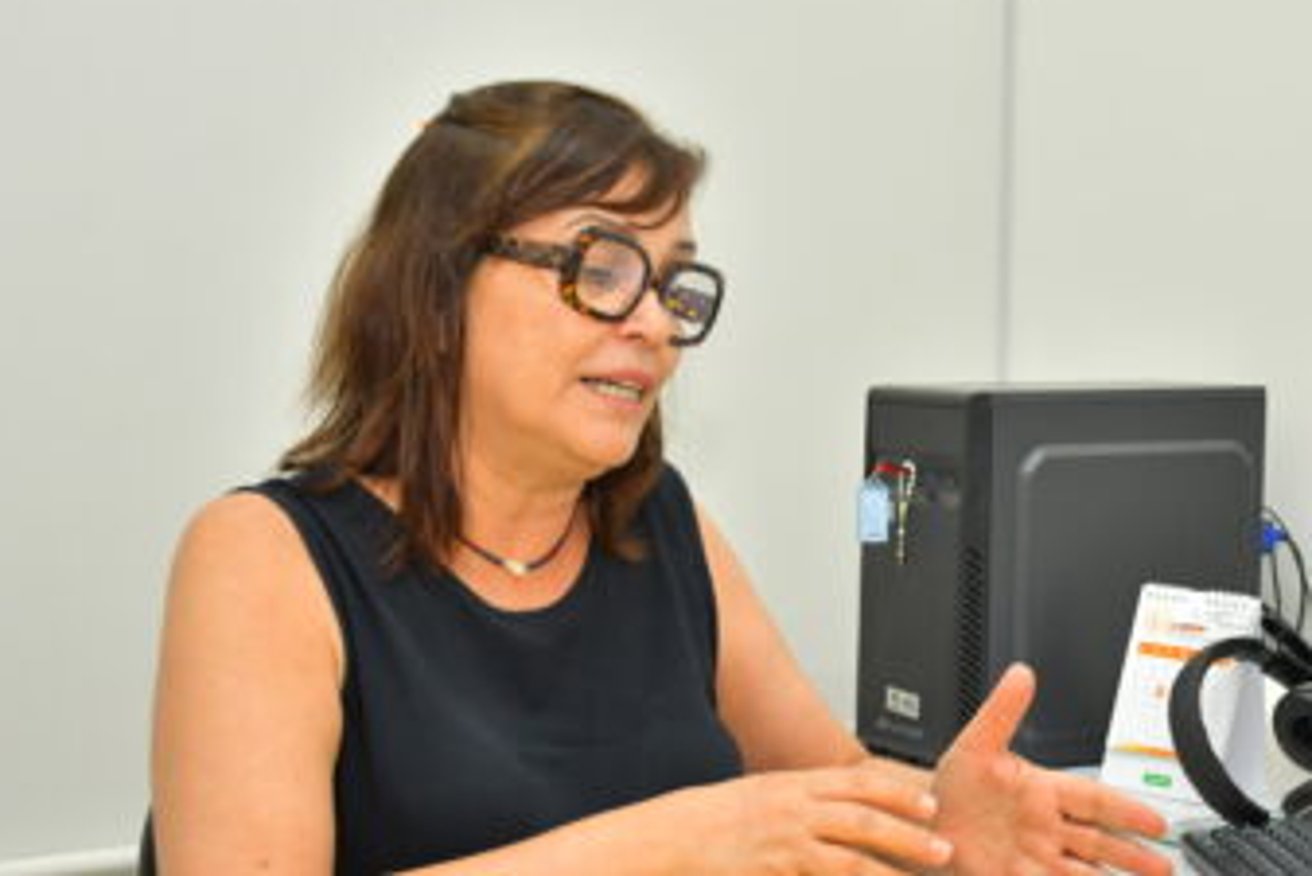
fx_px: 2370
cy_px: 574
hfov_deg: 30.9
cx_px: 781
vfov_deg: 20.9
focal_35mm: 65
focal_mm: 30
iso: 1000
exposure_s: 1/125
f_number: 4
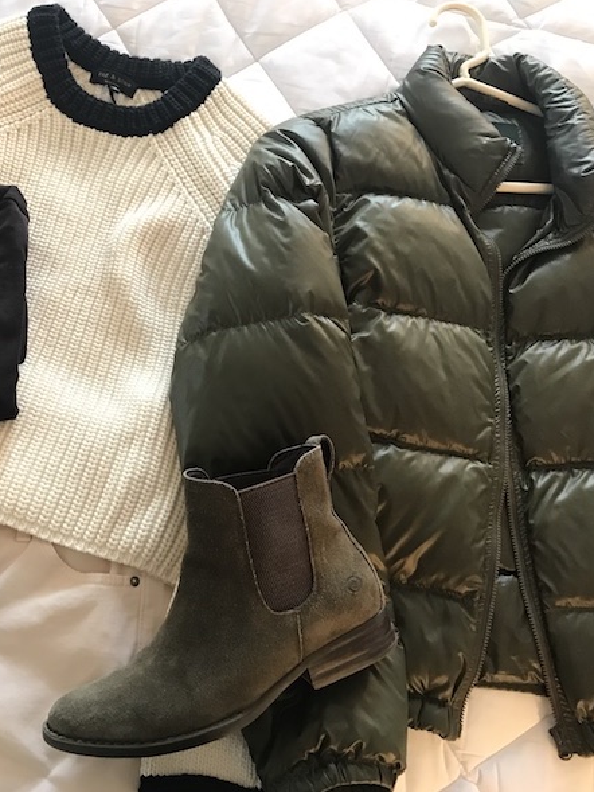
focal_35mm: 38
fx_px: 869
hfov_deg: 36.8
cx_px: 146
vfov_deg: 49.0
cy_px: 391
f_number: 1.8
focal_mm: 3.99
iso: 50
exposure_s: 1/15
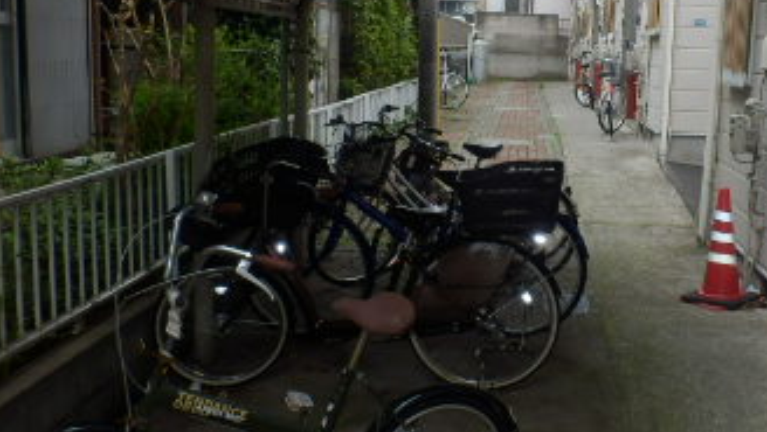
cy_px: 208
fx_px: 1038
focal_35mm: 51
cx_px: 503
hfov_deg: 40.1
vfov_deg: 23.5
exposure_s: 1/30
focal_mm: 4.2
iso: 80
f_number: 7.9
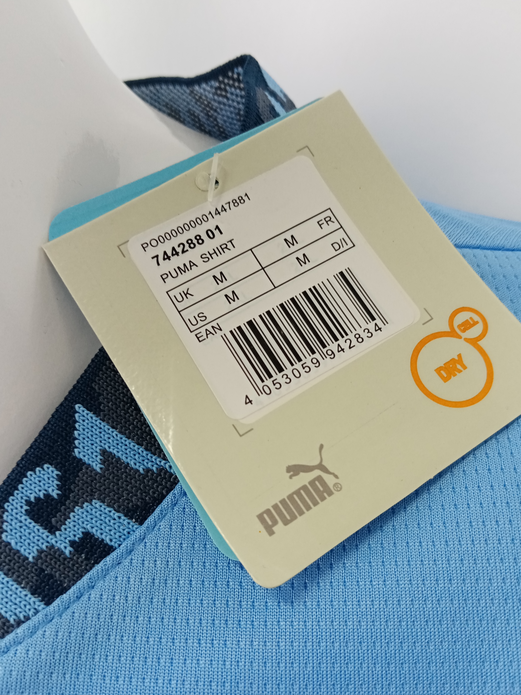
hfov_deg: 53.1
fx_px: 522
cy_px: 348
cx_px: 260
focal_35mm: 26
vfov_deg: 67.3
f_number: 1.8
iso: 137
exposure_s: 1/60
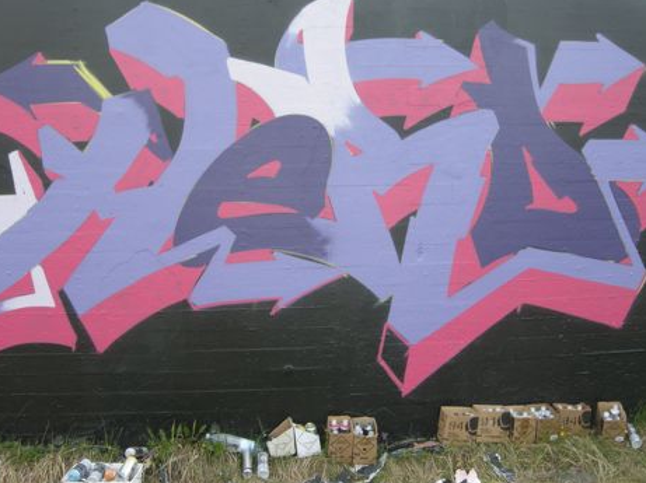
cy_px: 234
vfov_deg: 37.7
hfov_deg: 49.0
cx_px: 342
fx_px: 709
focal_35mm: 38
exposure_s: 1/129
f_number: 4.3
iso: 64
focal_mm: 7.5
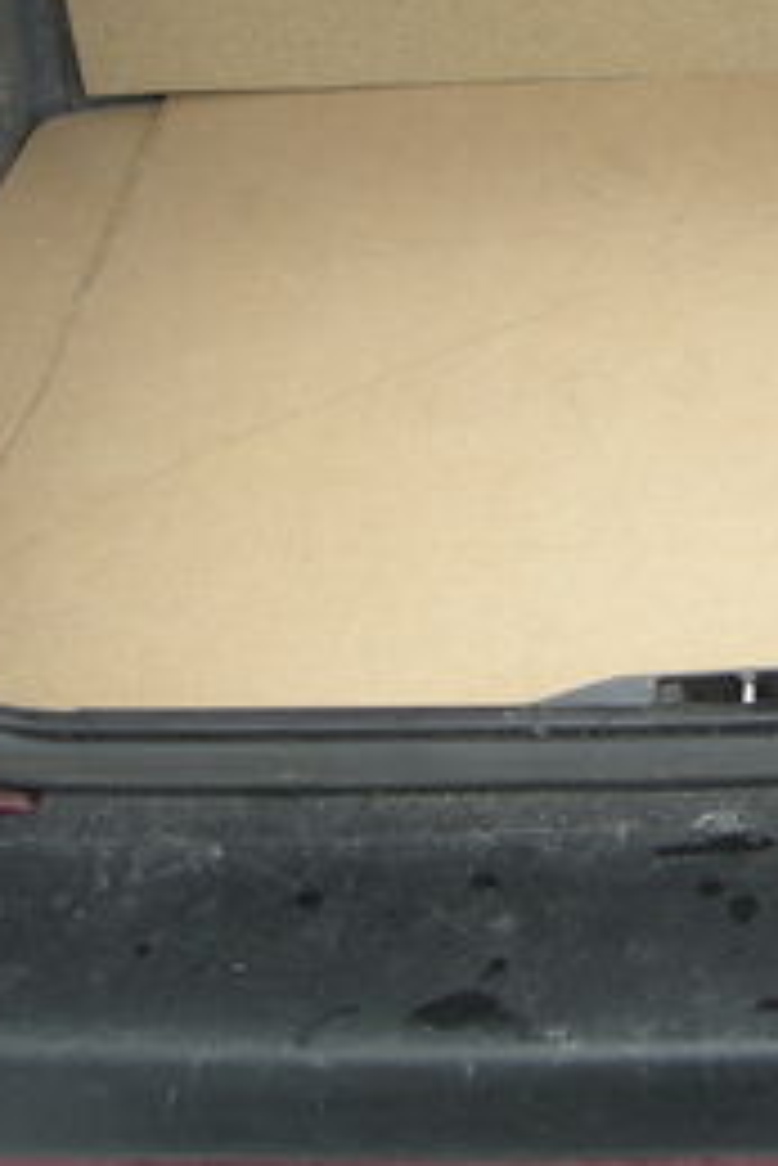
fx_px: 2913
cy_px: 131
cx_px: 791
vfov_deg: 22.1
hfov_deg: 14.9
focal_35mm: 90
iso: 50
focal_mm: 5.7
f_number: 2.8
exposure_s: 1/75.4
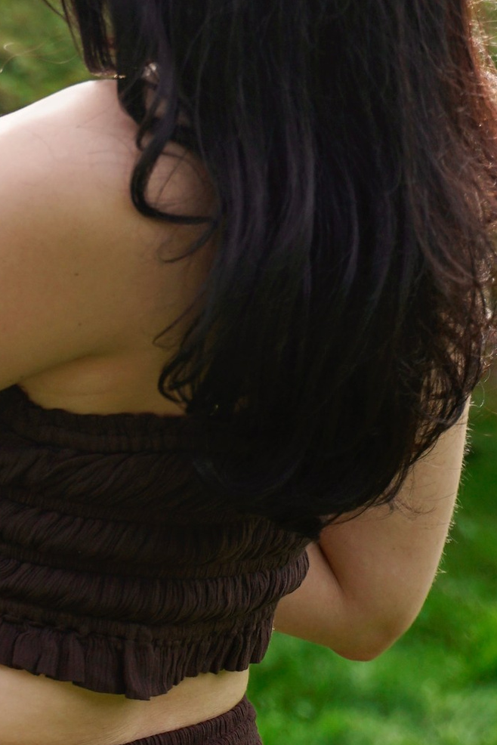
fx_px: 3704
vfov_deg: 11.4
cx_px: -243
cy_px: 8
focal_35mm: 179
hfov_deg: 7.5
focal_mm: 46
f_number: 2.8
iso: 200
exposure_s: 1/1000
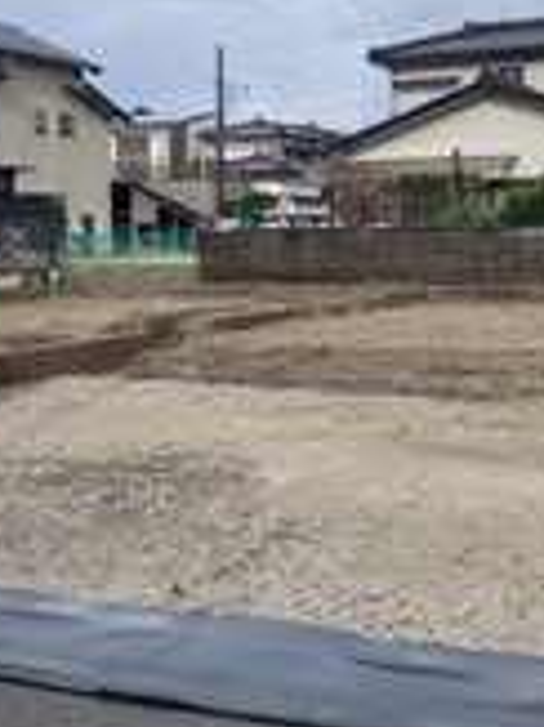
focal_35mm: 62
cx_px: 245
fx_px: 1301
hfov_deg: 23.6
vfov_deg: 31.0
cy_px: 245
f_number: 1.8
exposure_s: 1/1845
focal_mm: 3.99
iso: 20
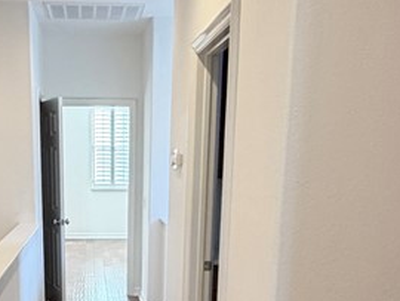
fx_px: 613
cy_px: 307
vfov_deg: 26.0
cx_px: 121
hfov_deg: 35.6
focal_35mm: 53
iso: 250
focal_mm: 2.22
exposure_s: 1/60
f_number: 2.2
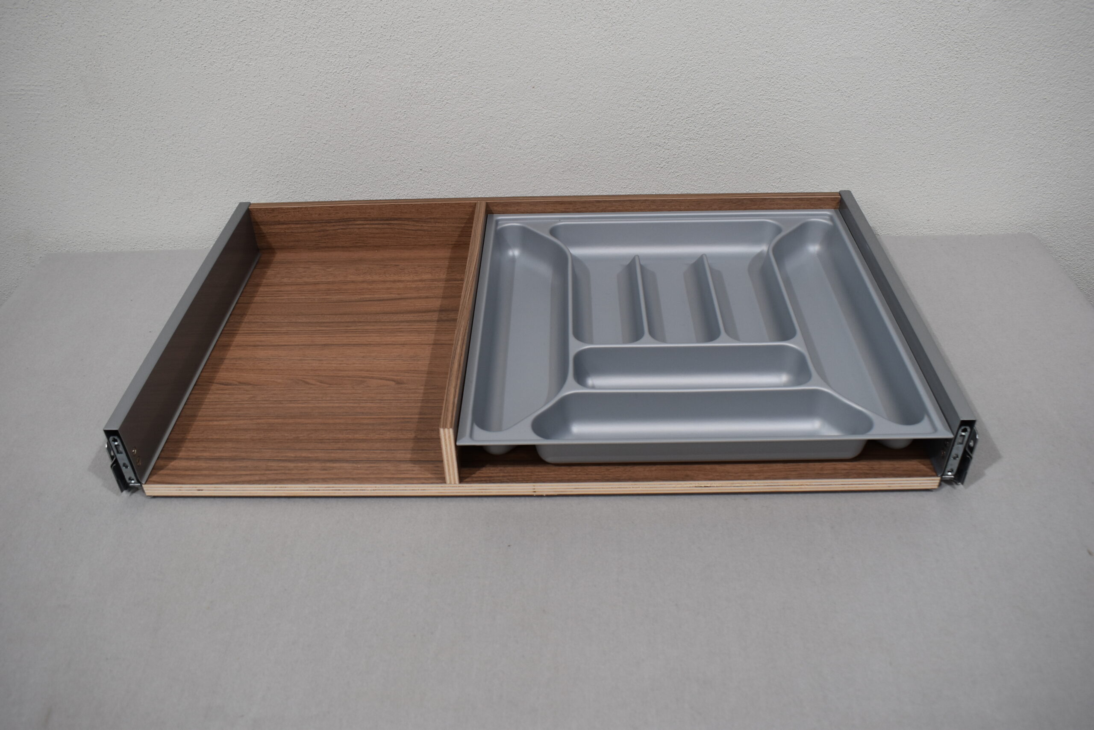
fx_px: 912
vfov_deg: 43.6
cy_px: 365
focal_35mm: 30
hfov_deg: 61.9
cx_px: 547
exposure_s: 1/125
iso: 400
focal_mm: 20
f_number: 5.6
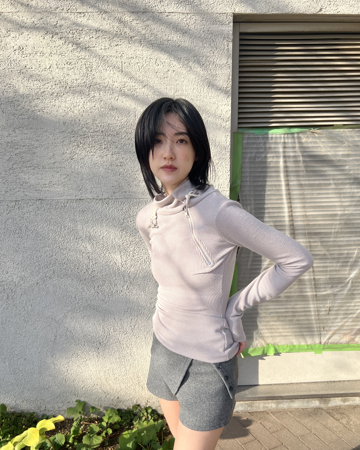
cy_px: 246
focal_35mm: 28
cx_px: 176
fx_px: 373
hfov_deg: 51.5
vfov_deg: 62.1
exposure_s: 1/1698
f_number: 1.5
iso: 50
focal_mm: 5.7
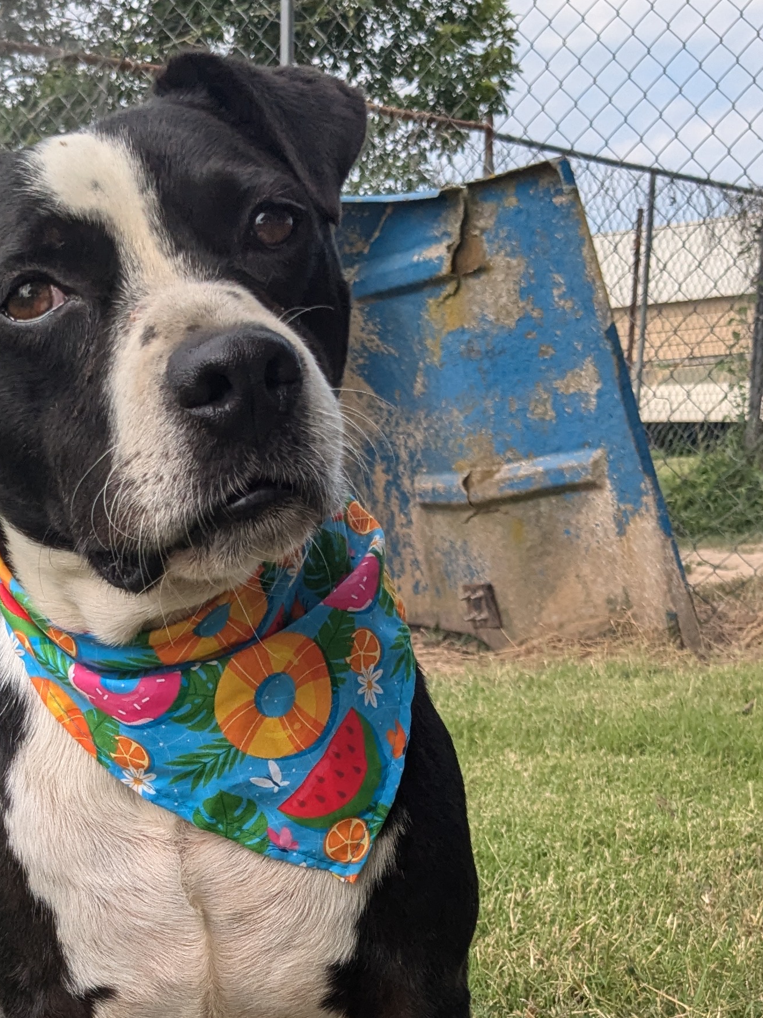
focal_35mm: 62
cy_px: 900
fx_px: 1822
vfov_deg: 30.0
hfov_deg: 23.4
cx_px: 168
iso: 60
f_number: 1.73
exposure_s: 1/1949
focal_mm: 4.38
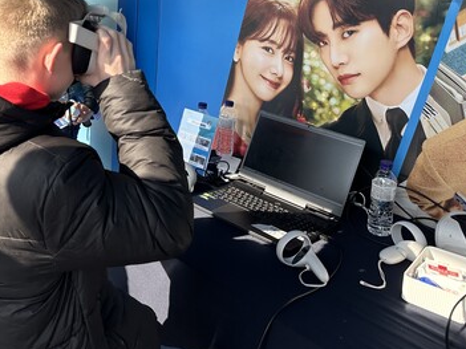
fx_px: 552
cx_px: 97
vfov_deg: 33.9
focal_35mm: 41
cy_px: 60
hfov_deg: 43.7
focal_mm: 6.86
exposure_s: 1/962
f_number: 1.78
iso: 80
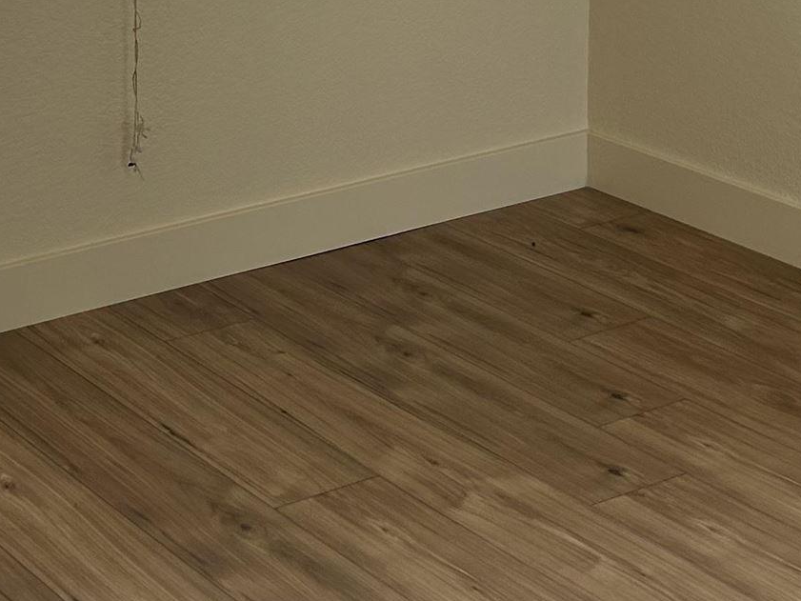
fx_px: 2199
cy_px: -158
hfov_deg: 20.0
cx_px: -10
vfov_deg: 14.9
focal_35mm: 95
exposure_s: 1/294
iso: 50
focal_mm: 5.7
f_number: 1.5
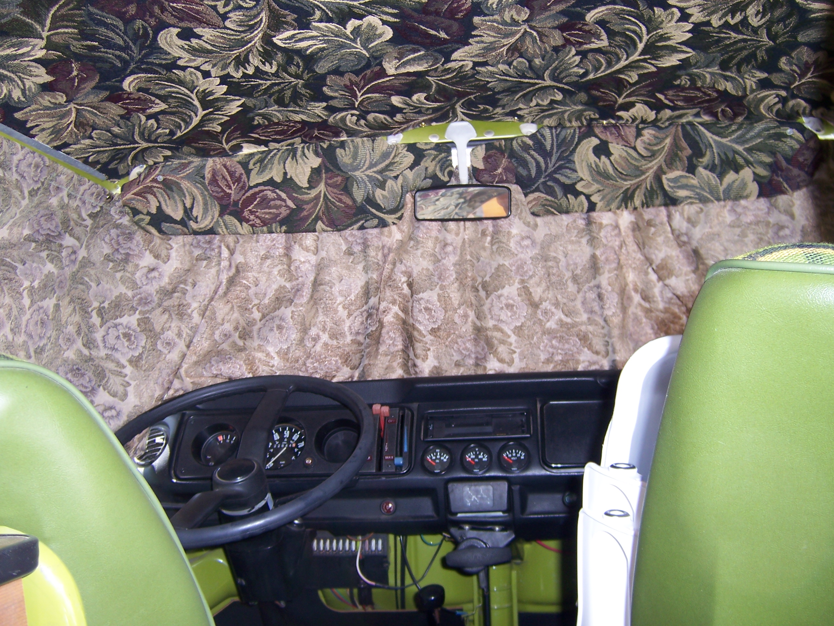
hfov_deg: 55.4
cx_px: 417
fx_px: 795
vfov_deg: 42.9
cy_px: 313
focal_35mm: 33
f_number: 2.8
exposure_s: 1/60
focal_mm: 5.5
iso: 80
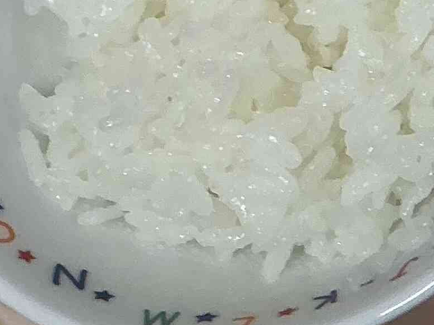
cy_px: -410
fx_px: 1894
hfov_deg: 11.3
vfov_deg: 9.0
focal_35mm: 151
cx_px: 977
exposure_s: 1/60
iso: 50
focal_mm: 3
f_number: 1.8
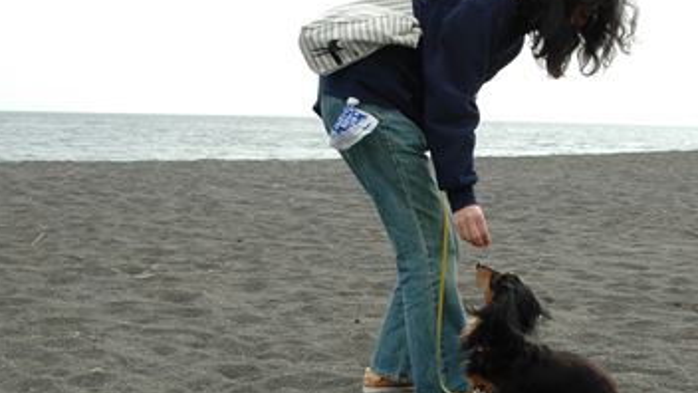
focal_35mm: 60
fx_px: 1110
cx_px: 492
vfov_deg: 20.0
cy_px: 282
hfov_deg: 34.4
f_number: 8
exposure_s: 1/320
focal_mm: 21
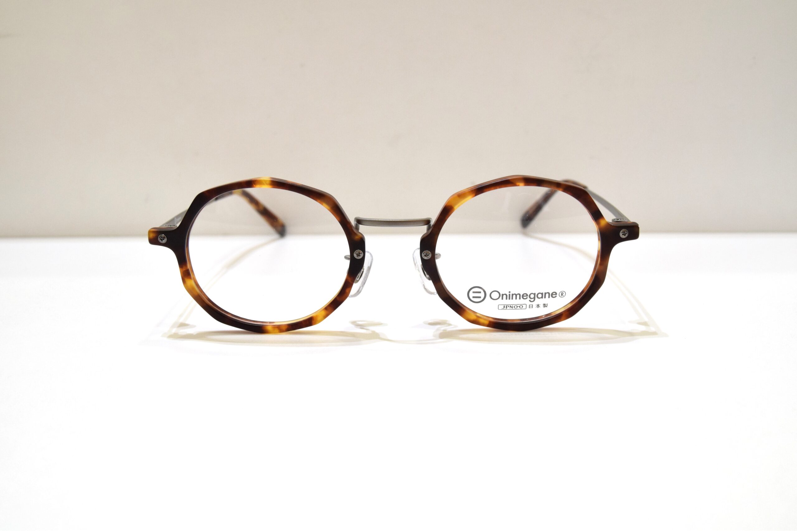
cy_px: 266
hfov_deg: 49.6
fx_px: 863
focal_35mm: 39
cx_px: 398
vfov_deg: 34.2
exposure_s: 1/25
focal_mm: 26
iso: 800
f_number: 8
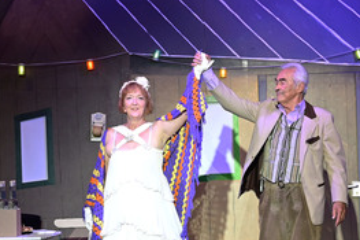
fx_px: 1199
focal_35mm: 120
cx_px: 216
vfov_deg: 11.4
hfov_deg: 17.1
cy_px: 196
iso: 2000
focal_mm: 70
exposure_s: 1/500
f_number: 5
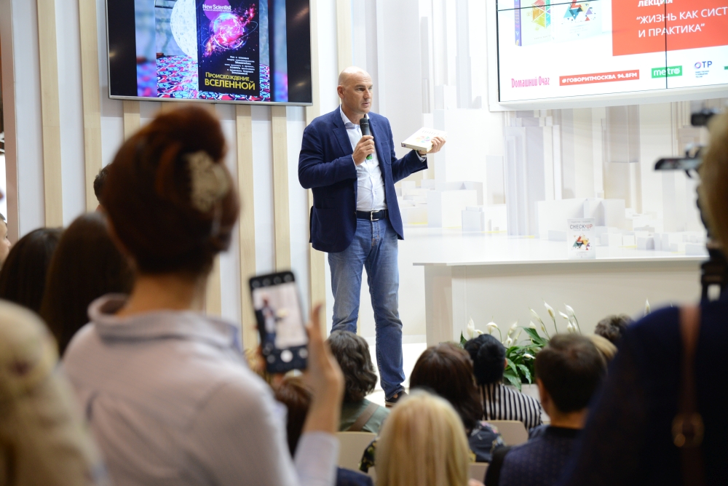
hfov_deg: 32.4
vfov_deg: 21.9
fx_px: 1254
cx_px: 364
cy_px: 243
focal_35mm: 62
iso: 1600
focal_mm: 62
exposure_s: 1/160
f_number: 4
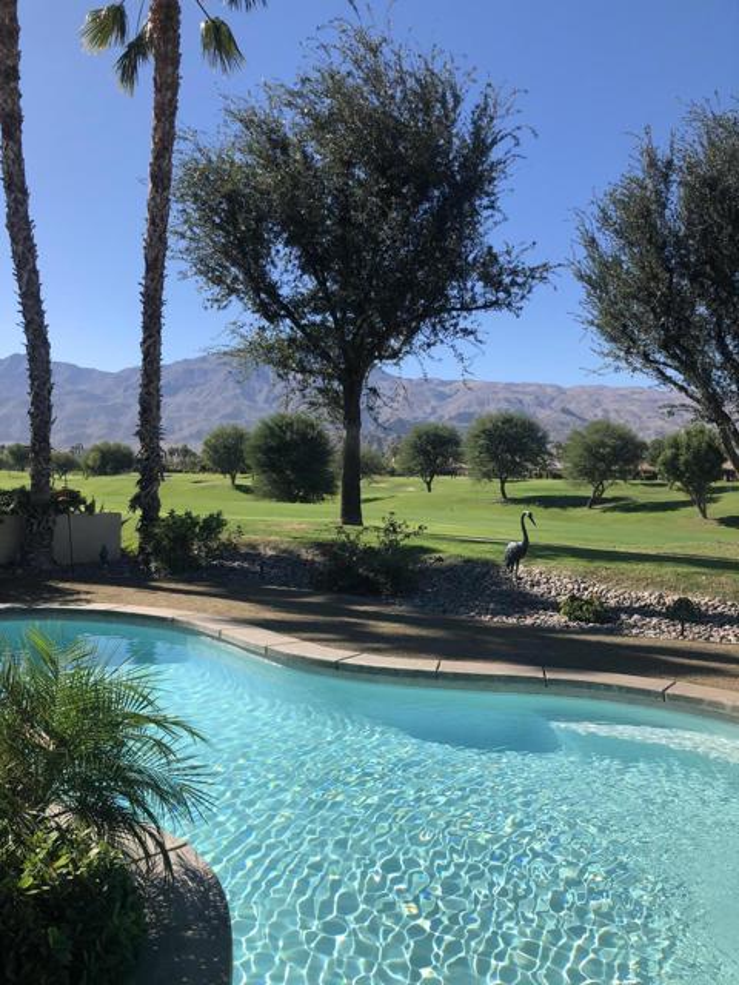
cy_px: 492
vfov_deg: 63.4
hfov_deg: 49.7
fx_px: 797
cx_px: 370
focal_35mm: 28
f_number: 1.8
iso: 20
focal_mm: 4
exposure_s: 1/1869
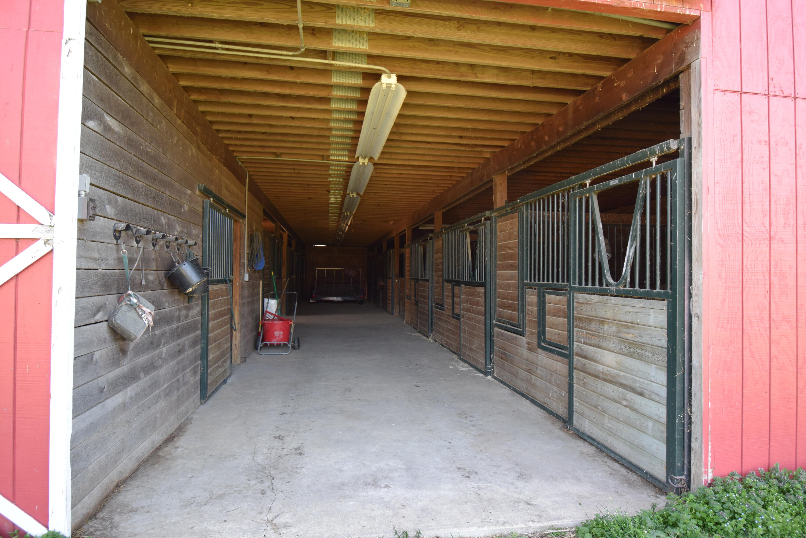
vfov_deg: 59.5
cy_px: 269
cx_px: 403
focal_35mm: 21
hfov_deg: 81.2
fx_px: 470
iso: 450
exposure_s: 1/60
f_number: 5
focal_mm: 14
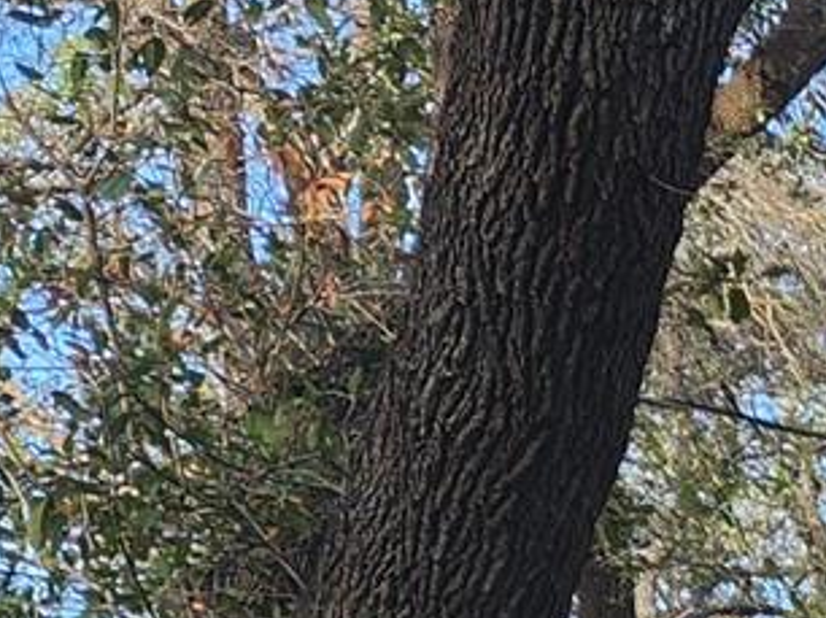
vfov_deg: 8.8
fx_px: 3672
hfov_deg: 10.9
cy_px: 1473
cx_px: 1976
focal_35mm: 154
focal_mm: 5.4
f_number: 1.8
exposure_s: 1/214
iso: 20
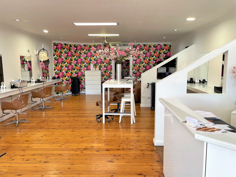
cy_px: 88
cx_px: 118
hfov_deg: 67.3
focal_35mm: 26
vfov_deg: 53.1
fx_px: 177
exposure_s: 1/100
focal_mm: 4.2
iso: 50
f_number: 1.6
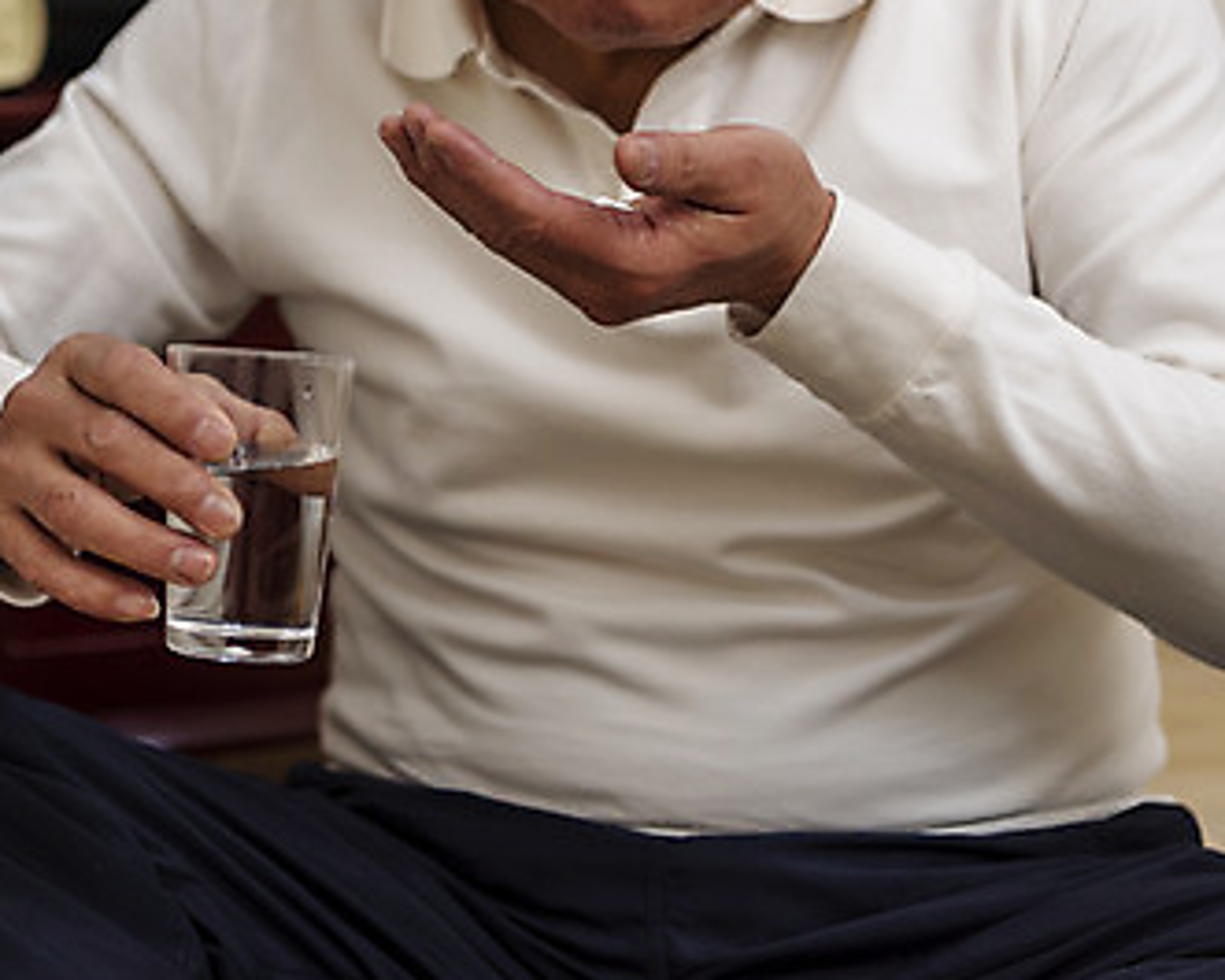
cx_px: 298
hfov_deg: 18.7
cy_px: 255
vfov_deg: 15.0
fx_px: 3699
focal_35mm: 102
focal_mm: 60
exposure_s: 1/125
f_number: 2.8
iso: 200
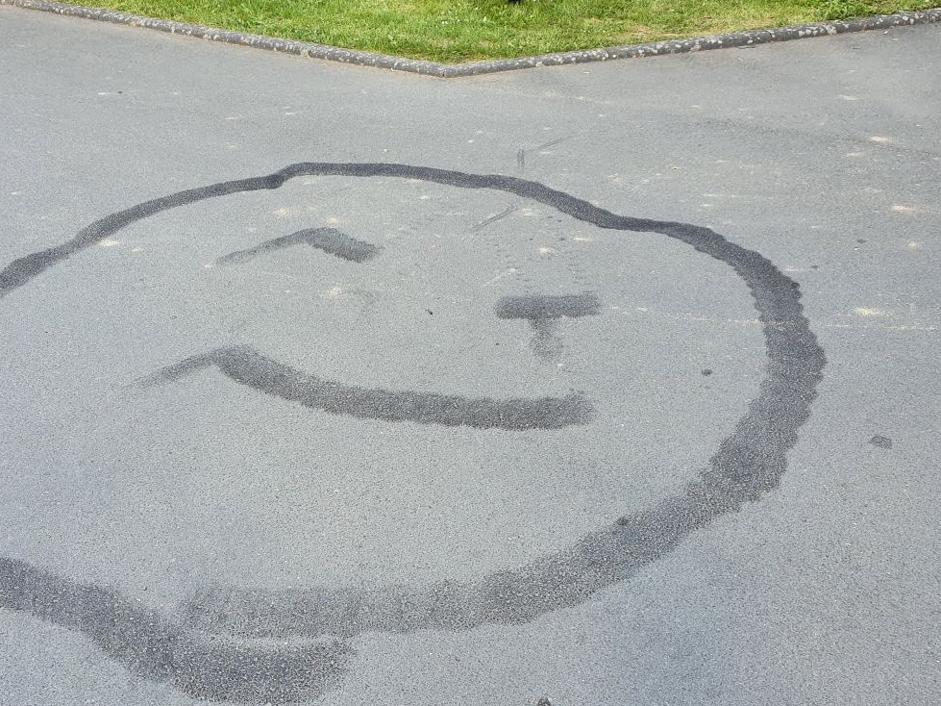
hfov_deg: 53.7
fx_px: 924
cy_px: 397
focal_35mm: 34
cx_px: 394
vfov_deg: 41.7
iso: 50
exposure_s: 1/334
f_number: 2.4
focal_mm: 4.32
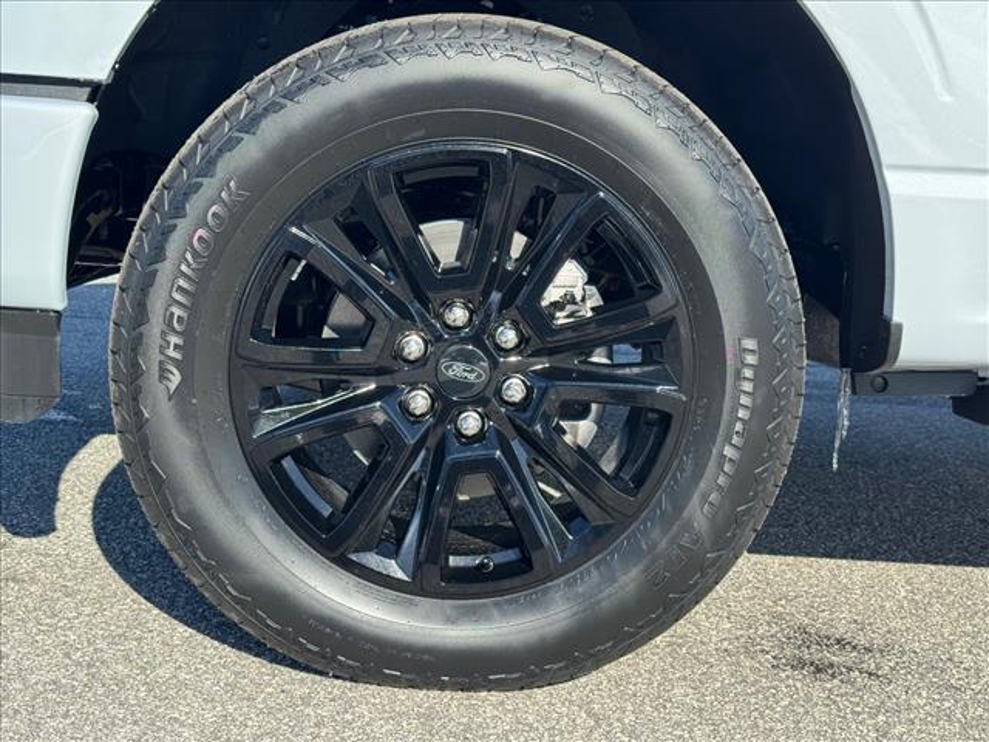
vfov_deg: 30.3
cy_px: 371
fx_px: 1371
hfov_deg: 39.7
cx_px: 494
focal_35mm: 48
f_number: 1.78
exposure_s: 1/1094
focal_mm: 6.76
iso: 64
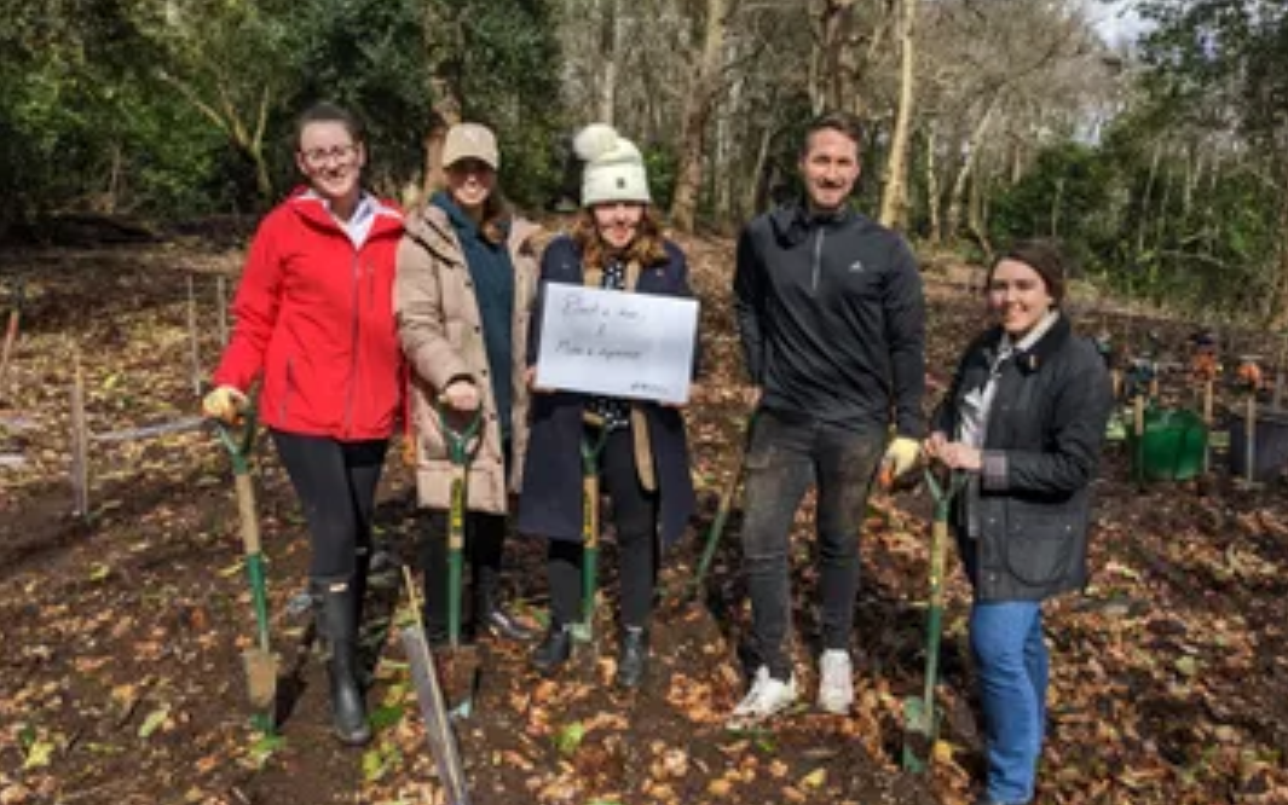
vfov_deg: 43.2
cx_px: 649
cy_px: 392
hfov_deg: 64.6
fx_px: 1018
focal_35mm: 29
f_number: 1.73
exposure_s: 1/2924
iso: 55
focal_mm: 4.38
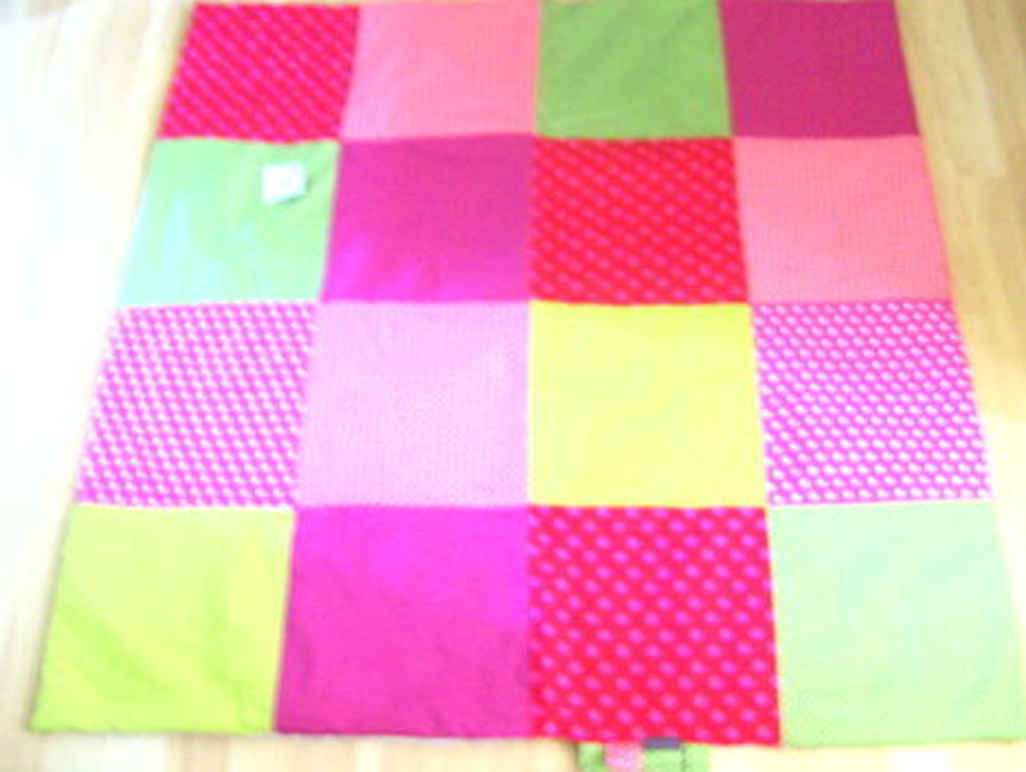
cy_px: 383
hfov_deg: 48.9
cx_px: 518
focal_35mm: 38
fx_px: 1127
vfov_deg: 37.8
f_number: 2.8
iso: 640
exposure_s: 1/2.33
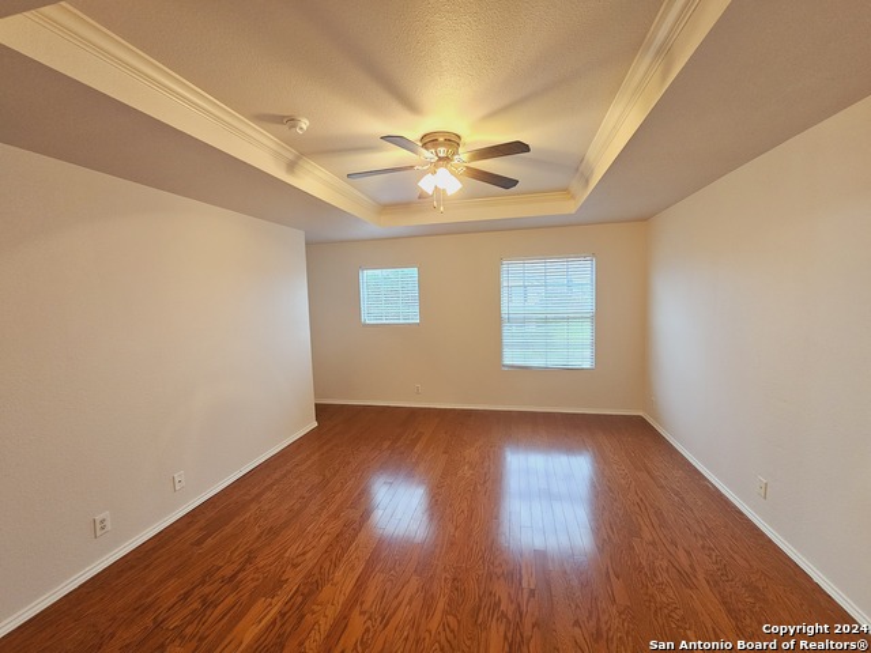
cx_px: 436
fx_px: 327
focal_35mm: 13
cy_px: 326
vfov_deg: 89.9
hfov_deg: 106.2
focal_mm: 2.2
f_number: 2.2
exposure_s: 1/40
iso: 320
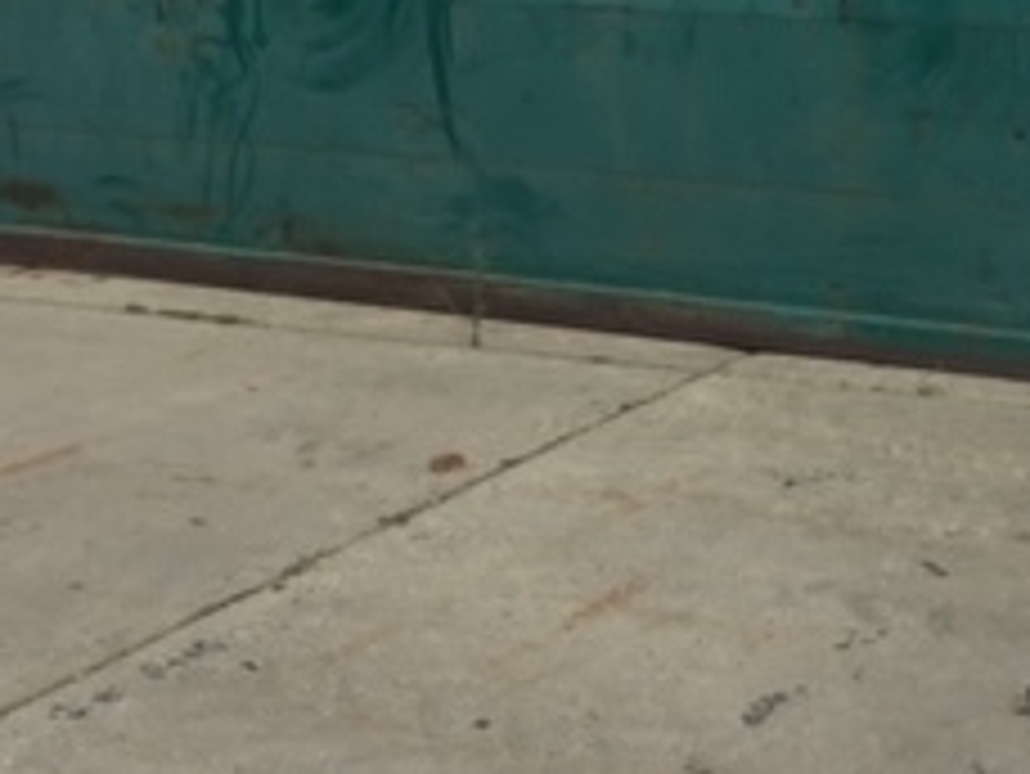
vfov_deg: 17.6
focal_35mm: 81
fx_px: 2411
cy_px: -76
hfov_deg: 23.9
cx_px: 738
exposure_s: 1/1980
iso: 32
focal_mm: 4.15
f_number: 2.2
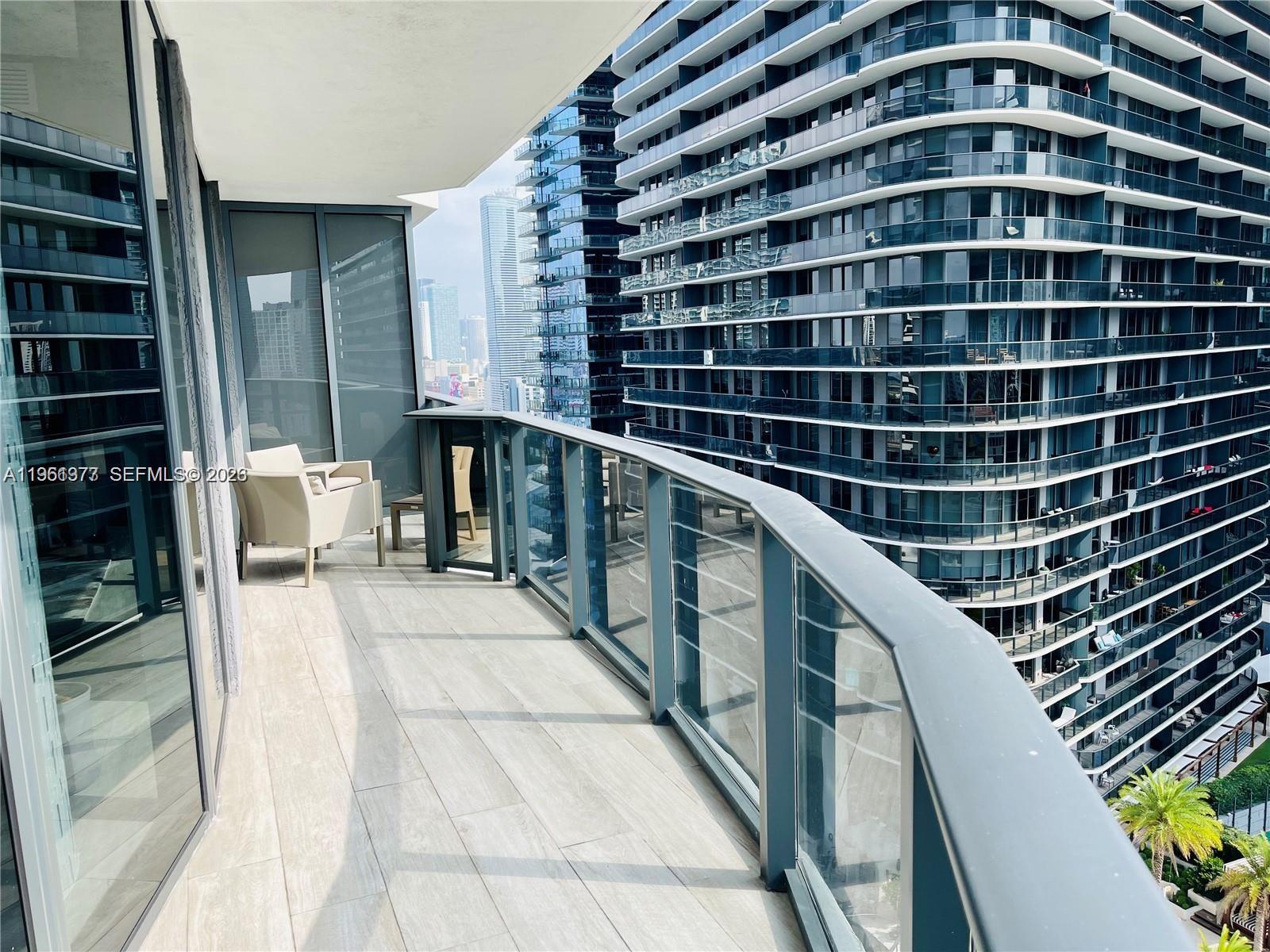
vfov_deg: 53.1
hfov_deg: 67.3
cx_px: 635
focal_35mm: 26
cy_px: 476
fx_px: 954
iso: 32
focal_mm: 5.1
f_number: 1.6
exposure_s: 1/1109
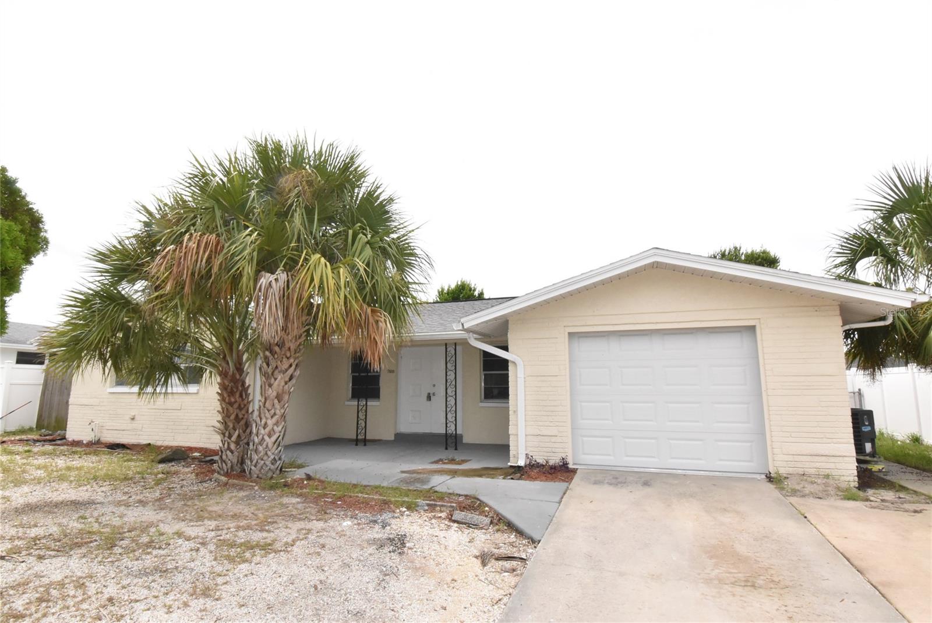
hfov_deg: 85.4
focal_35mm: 20
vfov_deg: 63.3
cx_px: 466
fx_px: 505
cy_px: 312
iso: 1600
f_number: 25
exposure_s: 1/200
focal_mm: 13
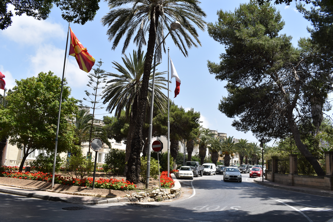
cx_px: 166
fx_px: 277
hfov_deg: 61.9
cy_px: 111
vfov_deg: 43.6
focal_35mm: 30
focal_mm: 20
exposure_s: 1/320
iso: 200
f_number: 9
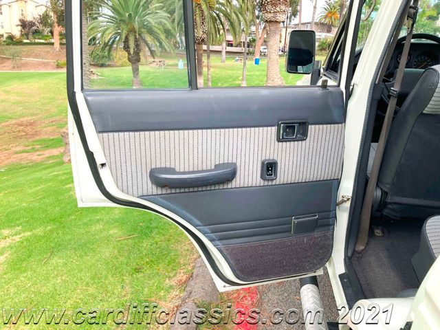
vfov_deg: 49.7
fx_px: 356
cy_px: 165
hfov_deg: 63.4
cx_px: 220
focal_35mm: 28
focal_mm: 3.99
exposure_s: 1/640
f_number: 1.8
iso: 20
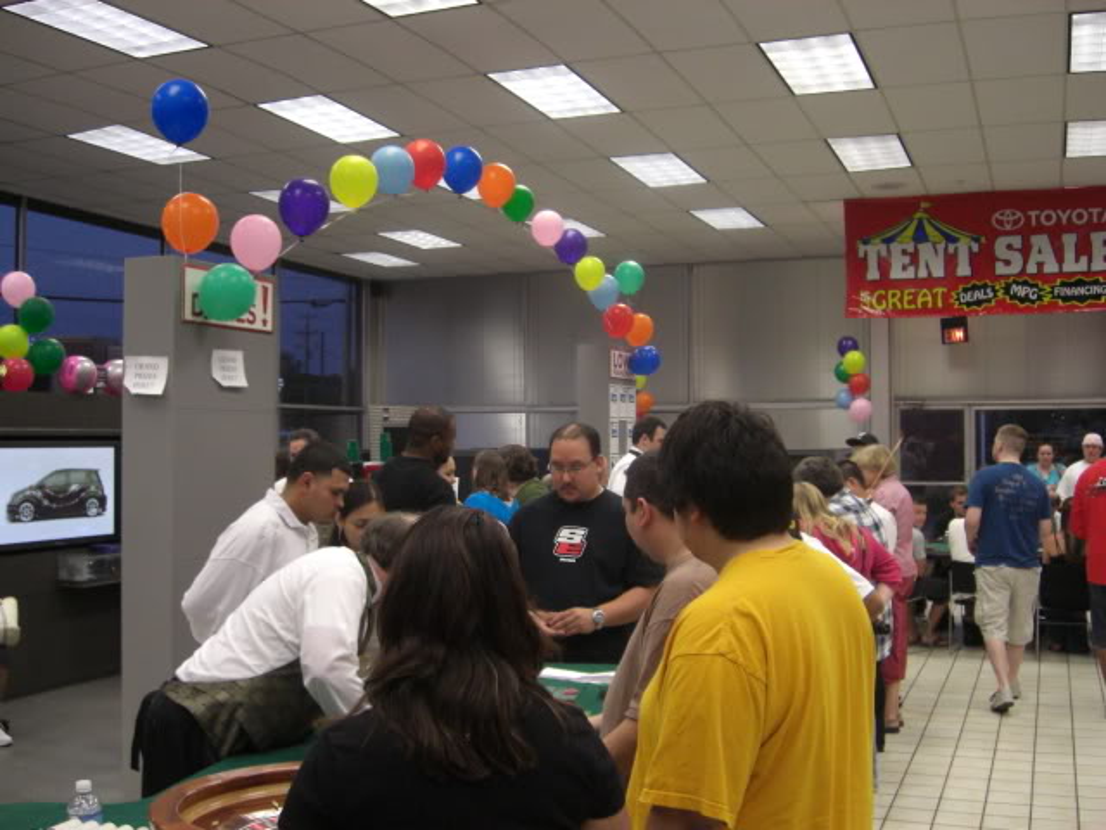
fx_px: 1214
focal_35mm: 38
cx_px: 553
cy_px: 415
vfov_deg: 37.7
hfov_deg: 49.0
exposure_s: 1/100
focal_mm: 7.9
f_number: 2.8
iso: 400
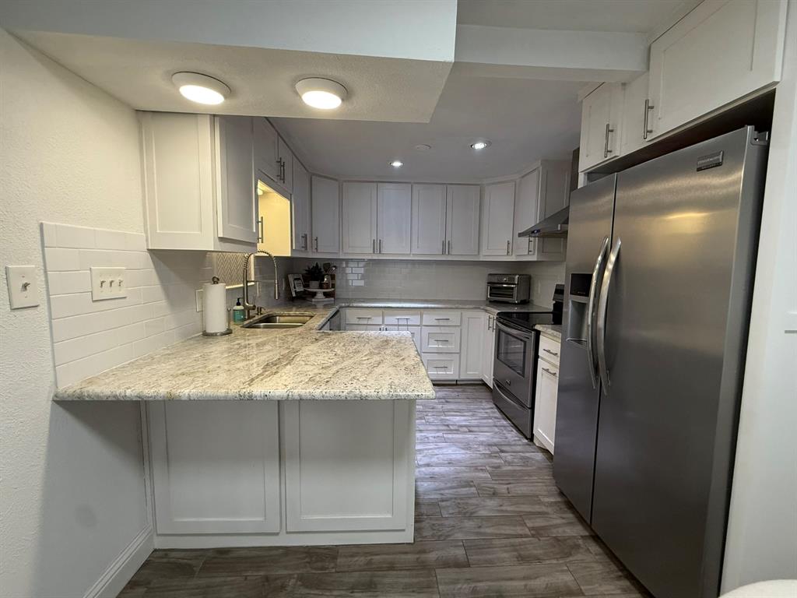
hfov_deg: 102.1
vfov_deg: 85.7
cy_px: 299
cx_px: 398
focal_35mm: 14
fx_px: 322
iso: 250
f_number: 2.2
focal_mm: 2.22
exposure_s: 1/120
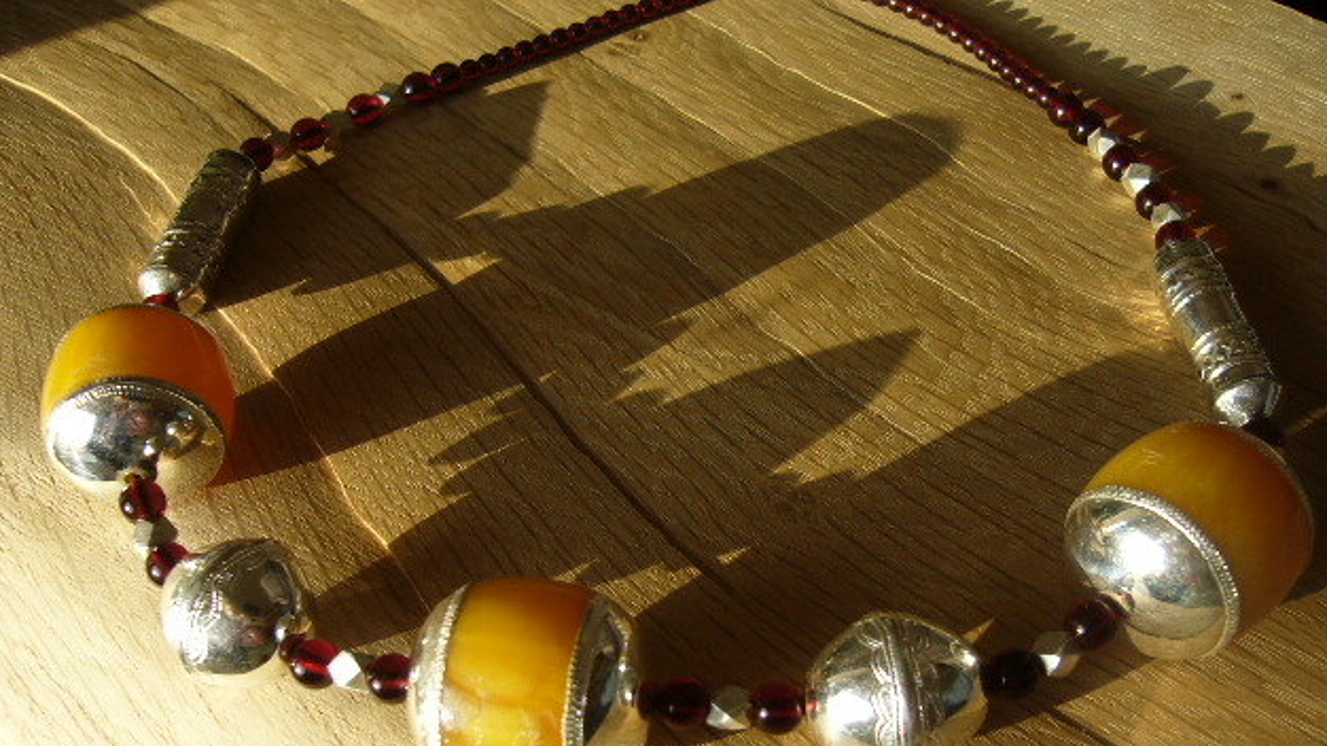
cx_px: 670
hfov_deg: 51.6
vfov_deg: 30.2
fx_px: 1372
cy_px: 504
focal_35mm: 39
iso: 80
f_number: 2.8
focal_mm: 5.8
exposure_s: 1/160
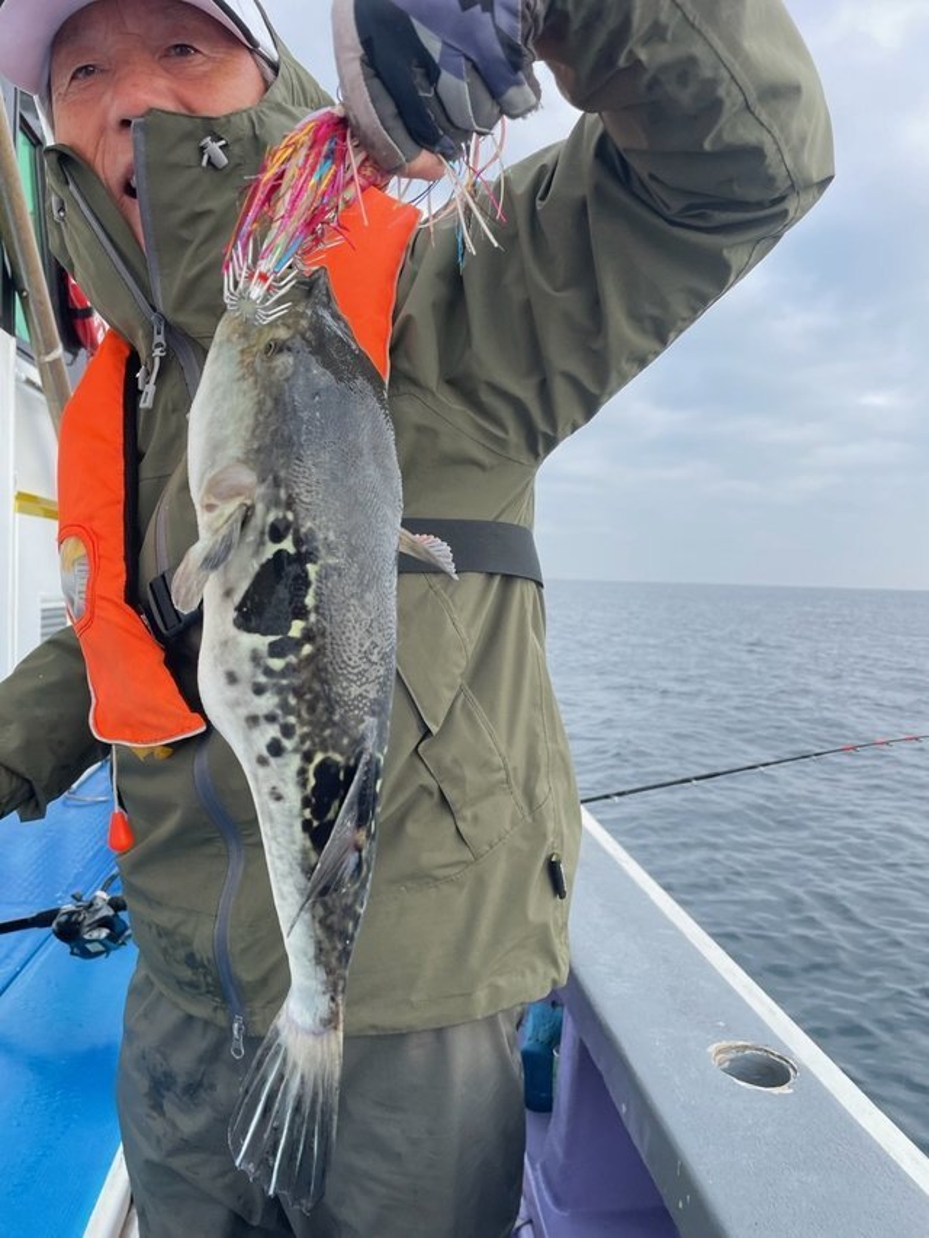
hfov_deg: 53.1
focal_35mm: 26
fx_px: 930
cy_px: 619
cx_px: 464
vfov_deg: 67.3
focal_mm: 4.2
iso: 32
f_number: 1.6
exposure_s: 1/759
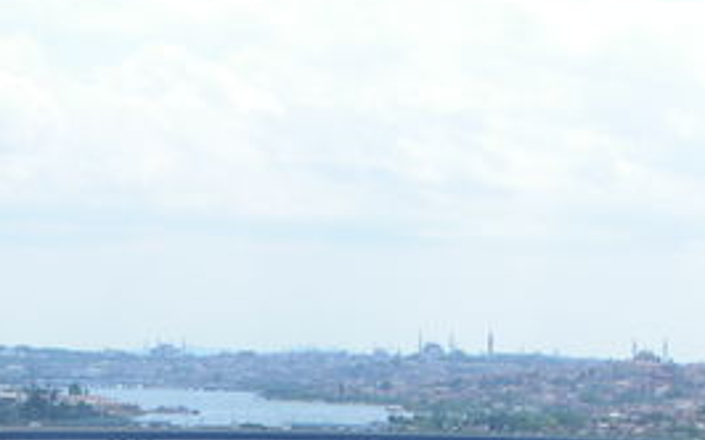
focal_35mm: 120
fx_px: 2305
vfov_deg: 10.7
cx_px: 207
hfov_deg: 17.3
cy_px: 512
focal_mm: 7.3
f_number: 5.6
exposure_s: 1/400
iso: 50
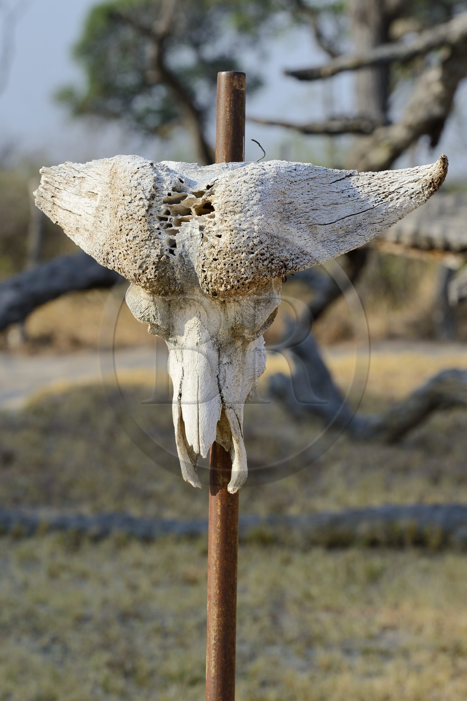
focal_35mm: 170
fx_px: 3311
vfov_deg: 12.1
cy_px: 350
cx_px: 234
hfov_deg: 8.1
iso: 400
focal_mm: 170
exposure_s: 1/640
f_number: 9
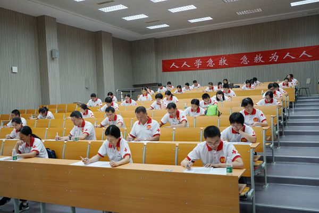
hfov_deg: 55.8
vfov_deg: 38.9
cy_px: 106
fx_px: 301
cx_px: 160
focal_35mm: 34
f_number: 4
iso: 2000
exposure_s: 1/160
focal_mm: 34
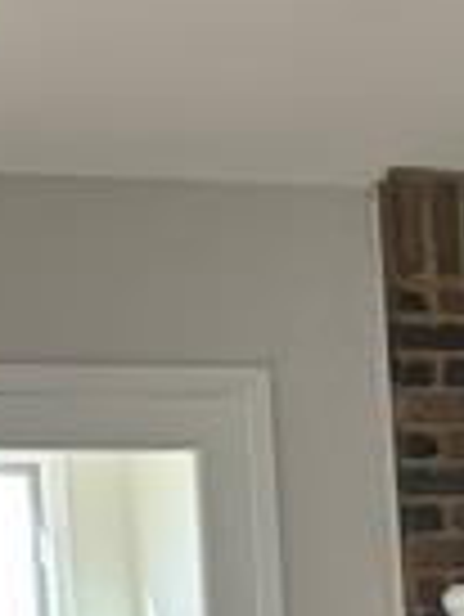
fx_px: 2605
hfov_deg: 9.6
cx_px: 869
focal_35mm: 146
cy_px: 778
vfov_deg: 13.1
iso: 80
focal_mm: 5.96
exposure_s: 1/120
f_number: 1.6
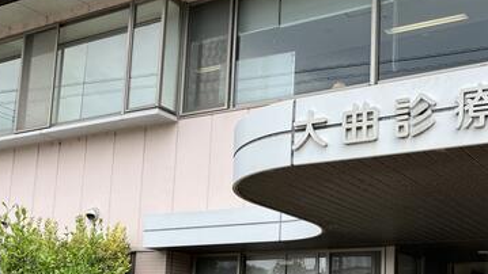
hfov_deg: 40.1
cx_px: 322
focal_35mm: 51
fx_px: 660
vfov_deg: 23.0
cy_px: 241
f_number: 1.8
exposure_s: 1/736
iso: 32
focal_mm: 3.99
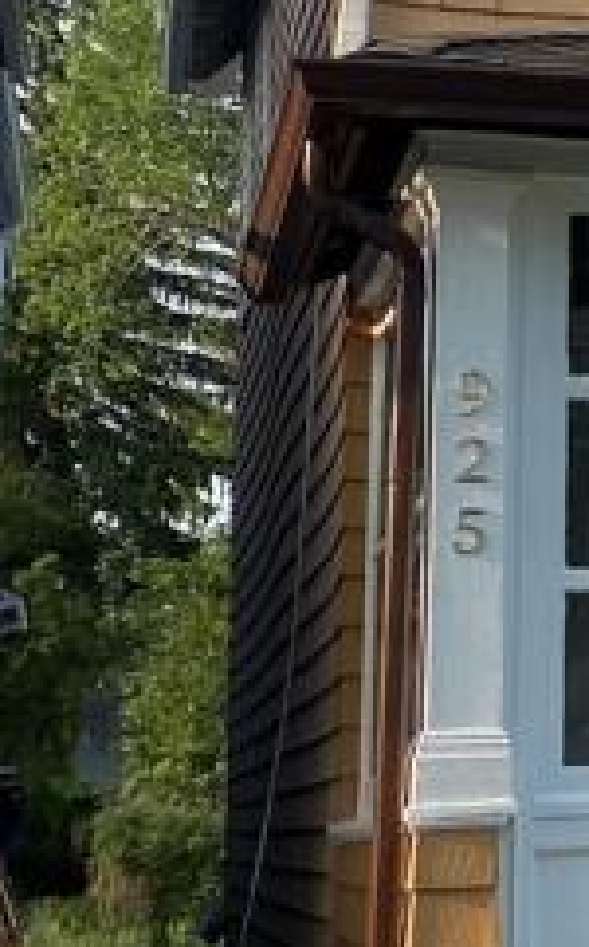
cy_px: 405
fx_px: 2834
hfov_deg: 10.6
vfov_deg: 18.9
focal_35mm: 110
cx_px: 1288
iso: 32
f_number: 1.8
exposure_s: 1/778
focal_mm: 4.25
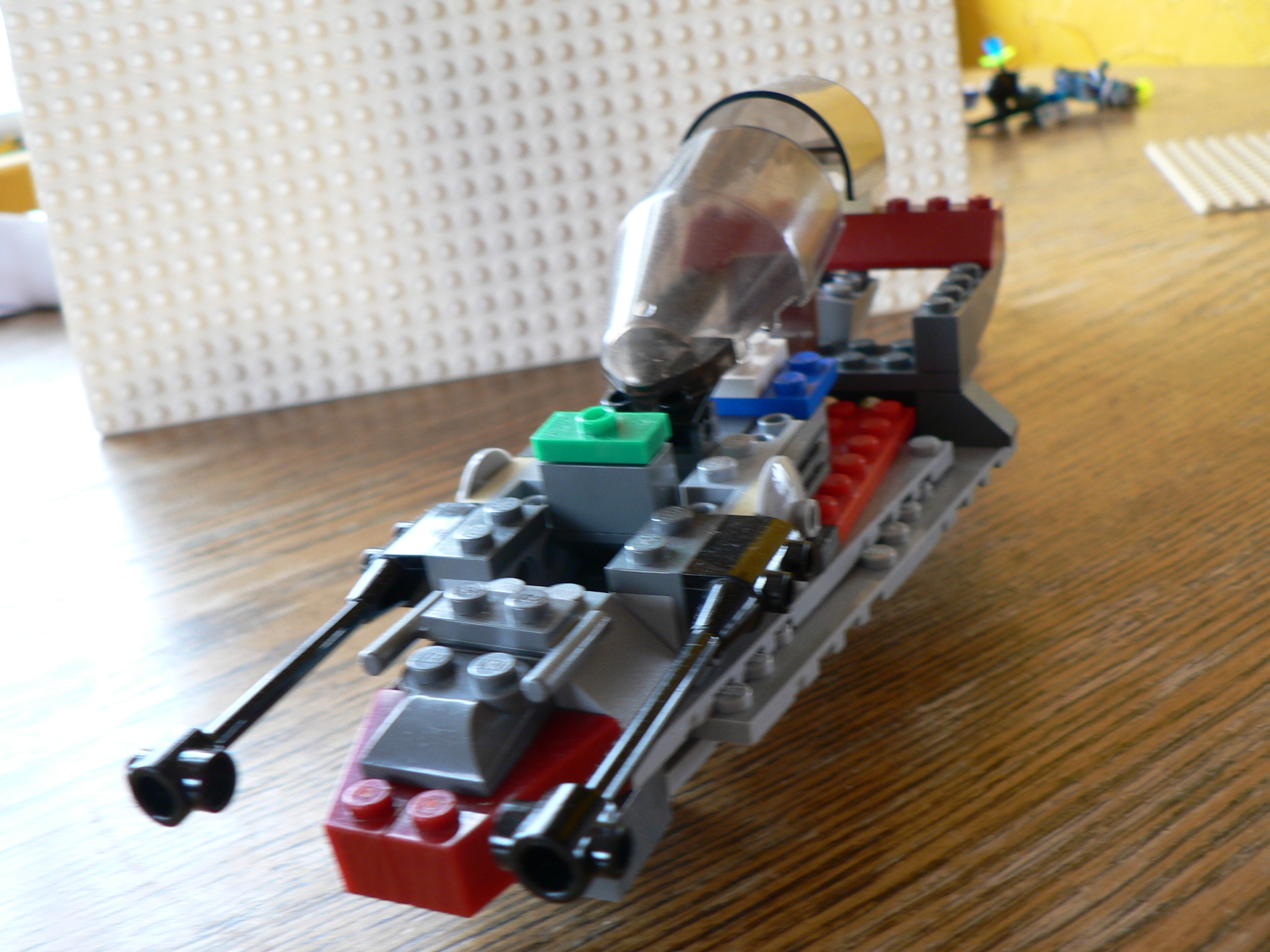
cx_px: 635
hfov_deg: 51.4
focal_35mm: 36
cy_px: 476
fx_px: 1321
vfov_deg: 39.7
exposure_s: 1/25
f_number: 2.8
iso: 80
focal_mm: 6
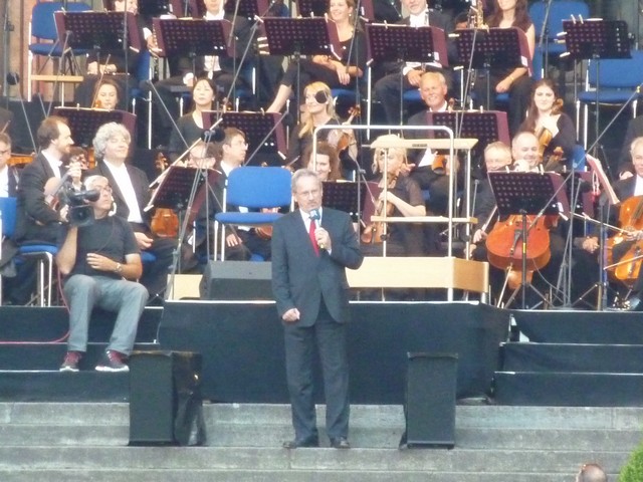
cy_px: 241
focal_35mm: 535
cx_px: 322
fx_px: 9938
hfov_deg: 3.7
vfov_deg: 2.8
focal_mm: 49.2
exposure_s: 1/50
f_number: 4.9
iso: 800
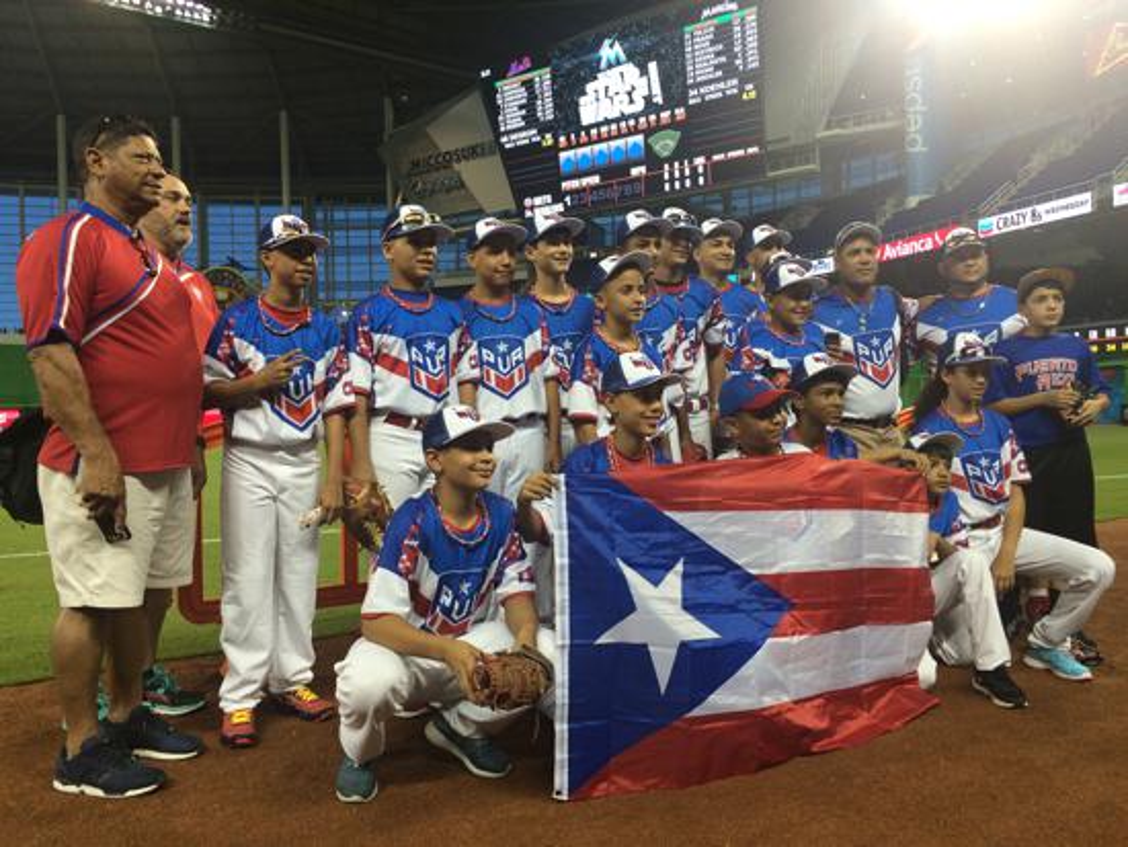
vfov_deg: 48.3
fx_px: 945
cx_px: 564
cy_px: 424
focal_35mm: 29
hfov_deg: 61.6
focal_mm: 4.15
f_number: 2.2
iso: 40
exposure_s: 1/120
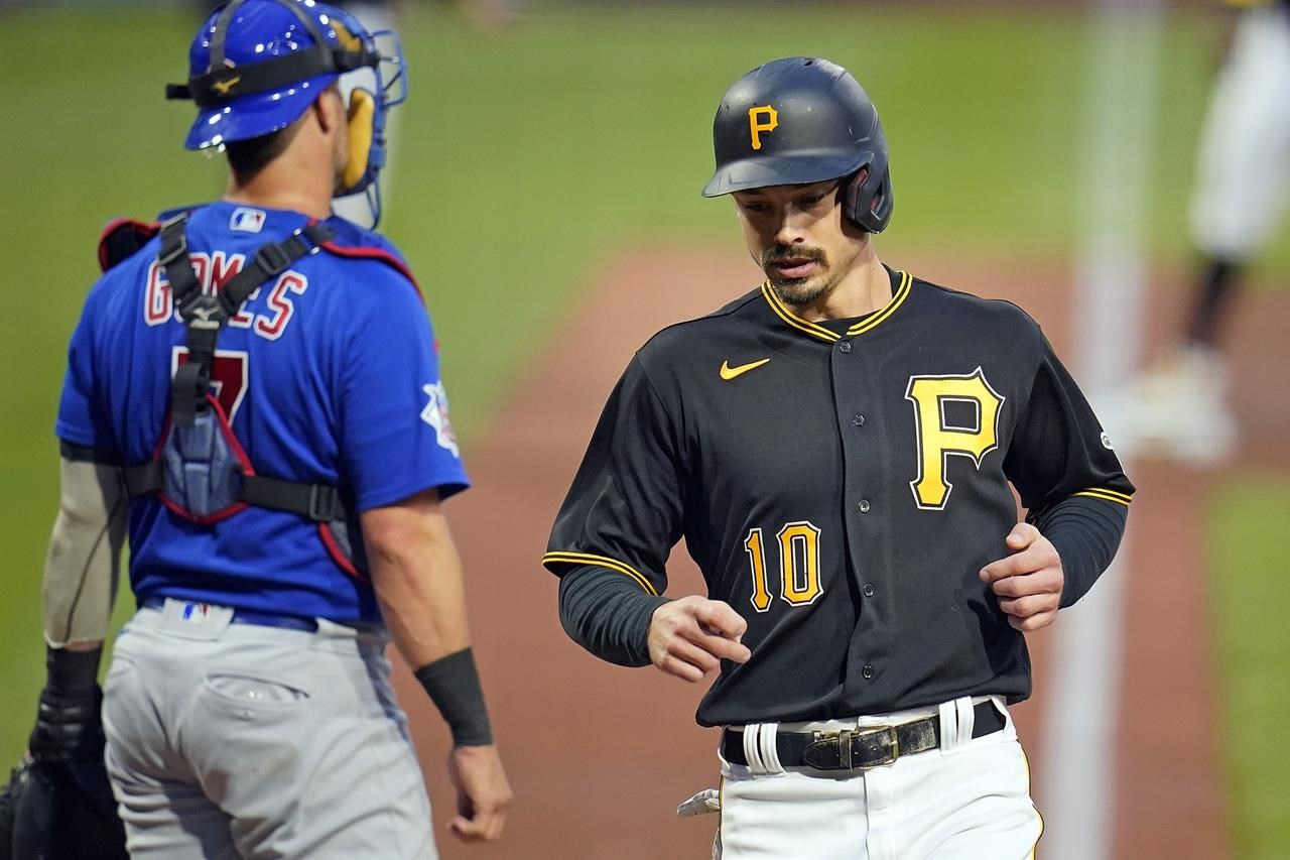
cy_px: 430
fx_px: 14330
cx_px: 645
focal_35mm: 400
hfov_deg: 5.2
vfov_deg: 3.4
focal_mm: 400
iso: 3200
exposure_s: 1/2000
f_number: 2.8
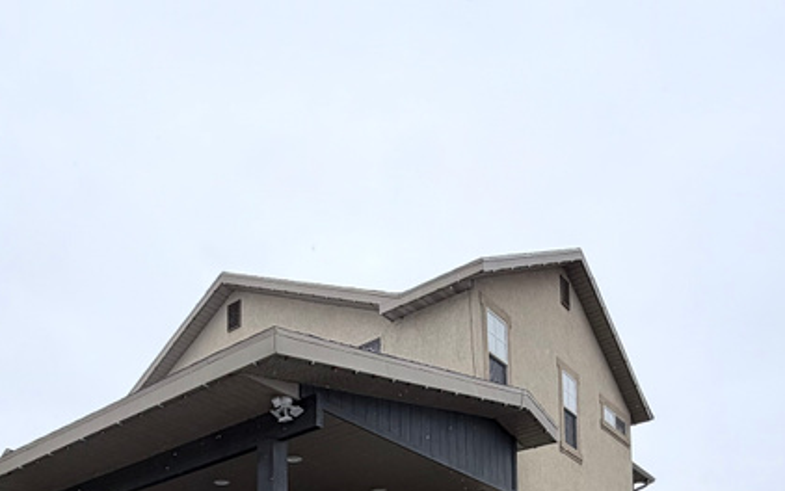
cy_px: 679
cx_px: 299
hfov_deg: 53.5
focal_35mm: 36
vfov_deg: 27.7
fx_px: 770
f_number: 2.2
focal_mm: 2.22
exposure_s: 1/569
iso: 40
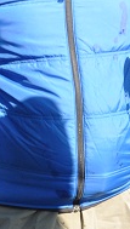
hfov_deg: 9.5
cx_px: 62
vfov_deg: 16.6
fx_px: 781
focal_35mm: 128
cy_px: 50
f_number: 8
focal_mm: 18
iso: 400
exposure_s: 1/250
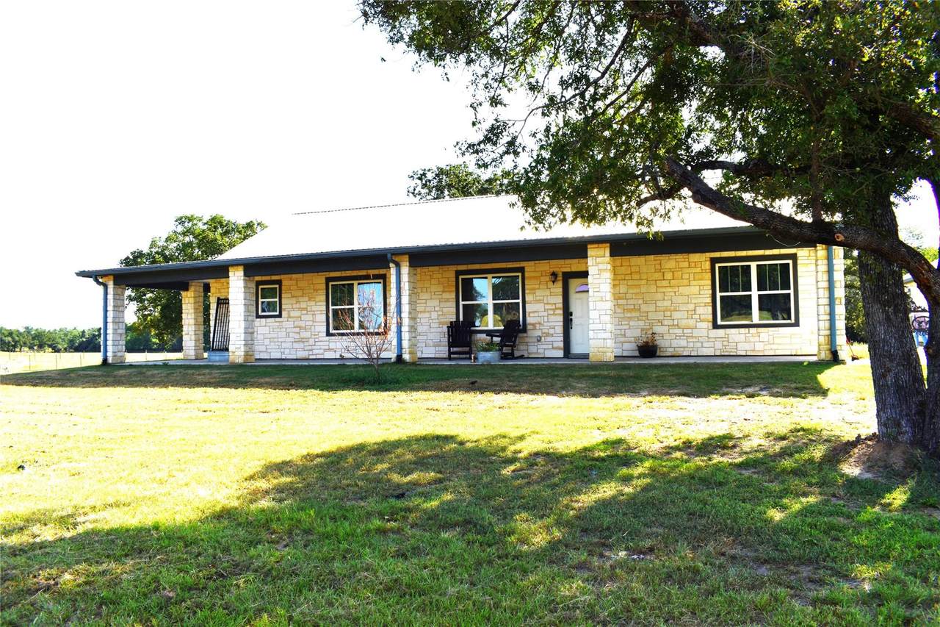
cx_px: 470
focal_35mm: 27
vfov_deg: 47.9
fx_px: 705
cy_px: 314
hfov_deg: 67.4
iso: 100
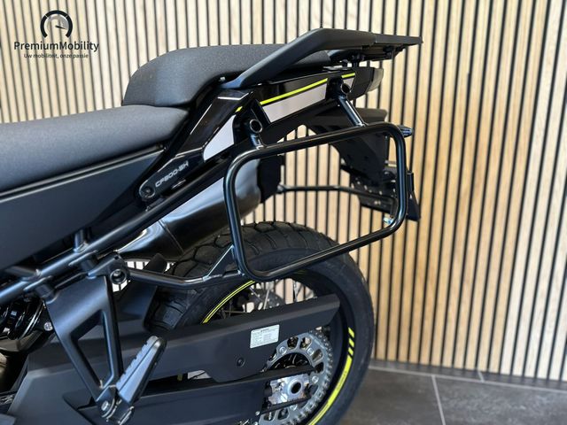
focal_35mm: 24
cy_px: 212
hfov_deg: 71.6
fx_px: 393
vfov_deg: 56.8
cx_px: 284
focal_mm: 6.86
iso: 320
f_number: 1.78
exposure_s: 1/60
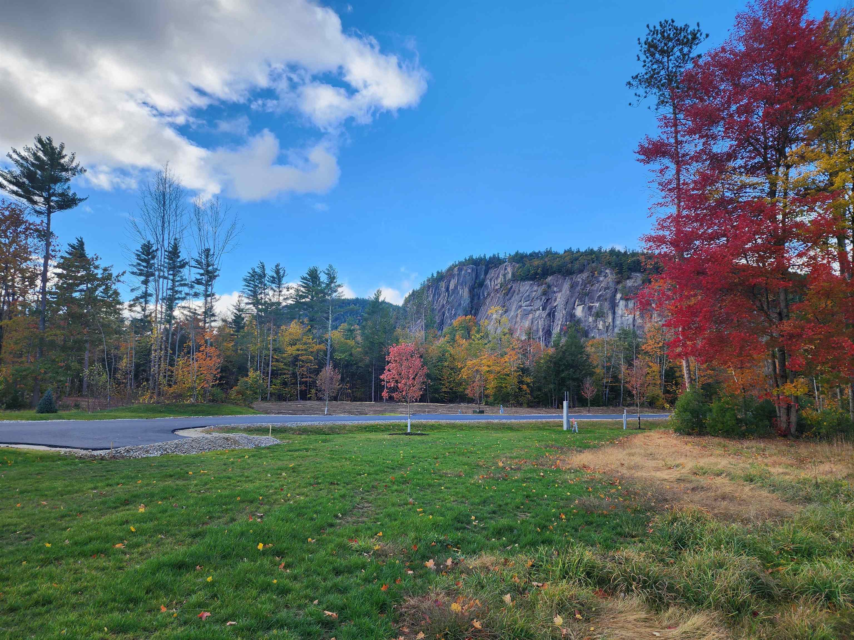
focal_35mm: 23
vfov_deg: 58.9
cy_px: 320
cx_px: 427
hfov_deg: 73.9
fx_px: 567
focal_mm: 6.4
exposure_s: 1/470
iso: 12
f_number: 1.8
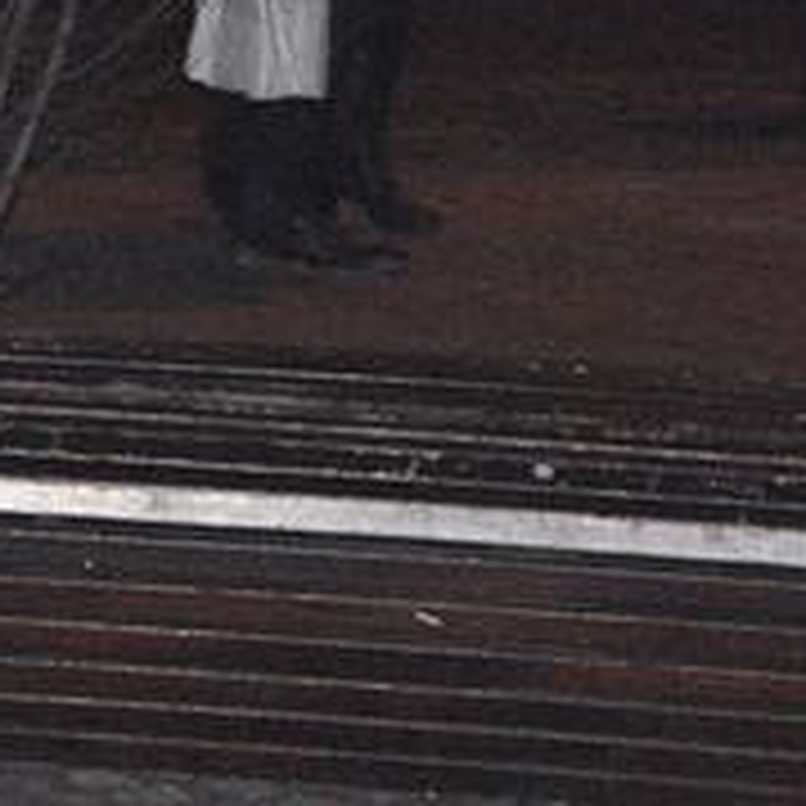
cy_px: -79
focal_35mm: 290
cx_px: -991
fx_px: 7639
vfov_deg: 6.0
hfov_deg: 5.8
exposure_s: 1/60
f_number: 5.6
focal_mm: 48
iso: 3200
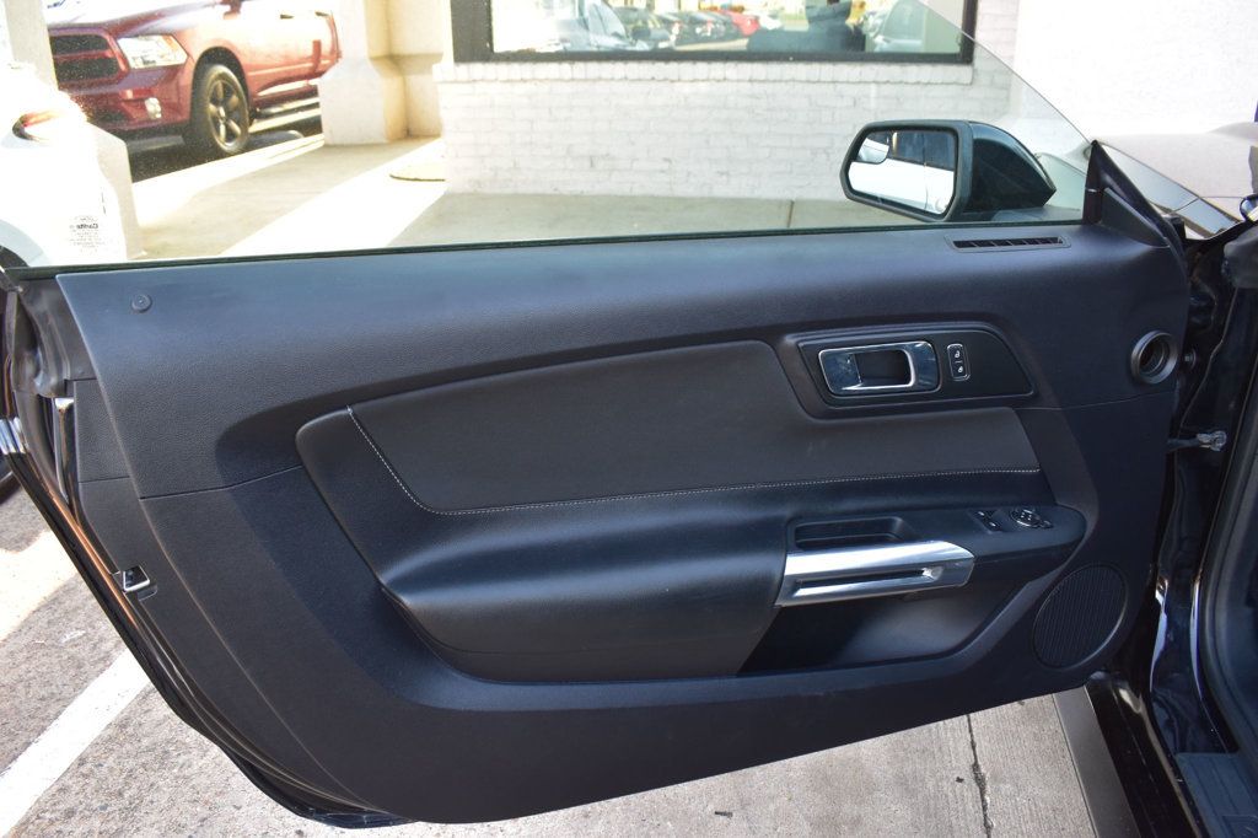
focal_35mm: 27
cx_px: 629
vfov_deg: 47.9
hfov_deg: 67.4
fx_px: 943
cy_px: 419
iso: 400
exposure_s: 1/40
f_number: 7.1
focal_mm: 18
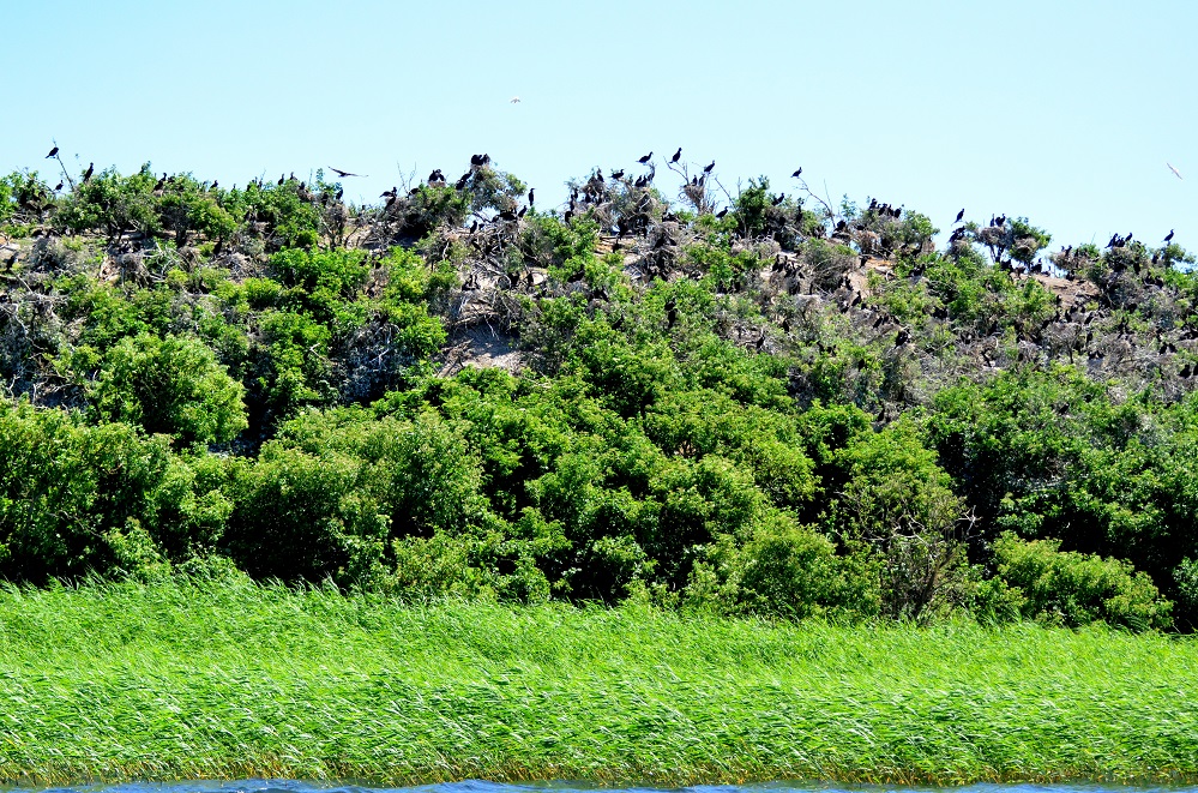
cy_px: 396
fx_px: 3486
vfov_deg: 13.0
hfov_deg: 19.5
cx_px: 599
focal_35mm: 105
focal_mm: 70
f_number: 4.5
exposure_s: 1/8000
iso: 2200
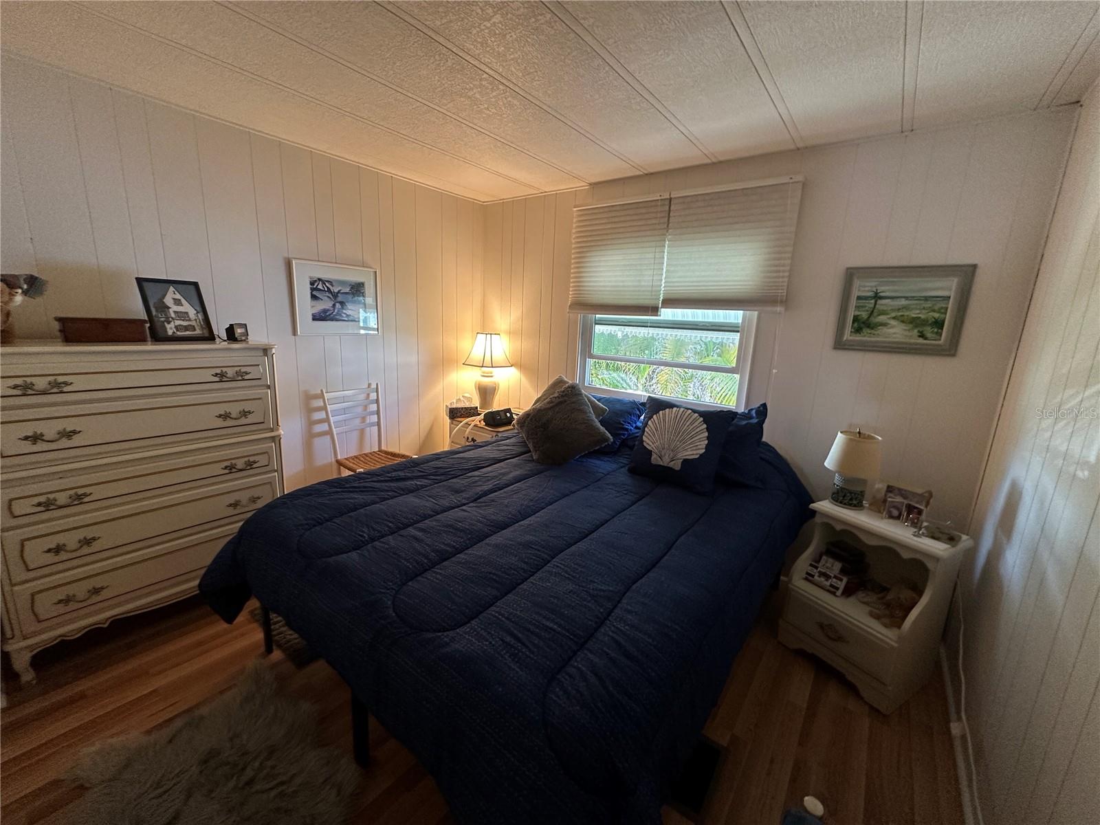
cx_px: 550
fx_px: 445
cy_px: 412
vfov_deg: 85.7
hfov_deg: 102.1
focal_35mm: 14
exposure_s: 1/60
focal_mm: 2.22
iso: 200
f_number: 2.2
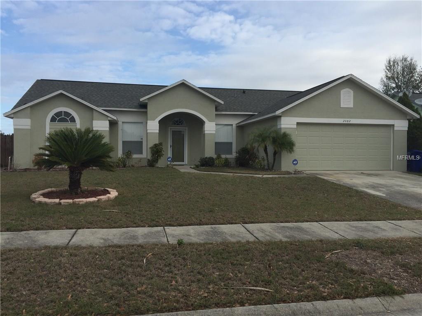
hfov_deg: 61.7
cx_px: 211
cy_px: 158
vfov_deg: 48.2
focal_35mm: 29
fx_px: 354
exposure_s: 1/1364
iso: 32
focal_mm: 4.15
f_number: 2.2
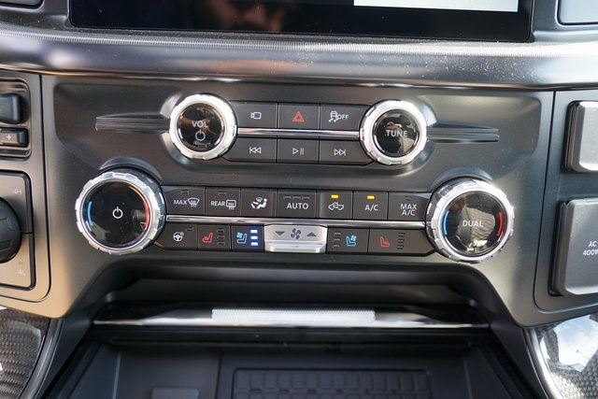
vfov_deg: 43.6
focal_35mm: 30
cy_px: 200
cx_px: 299
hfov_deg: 61.9
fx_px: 498
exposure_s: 1/60
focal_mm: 30
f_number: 4
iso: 250
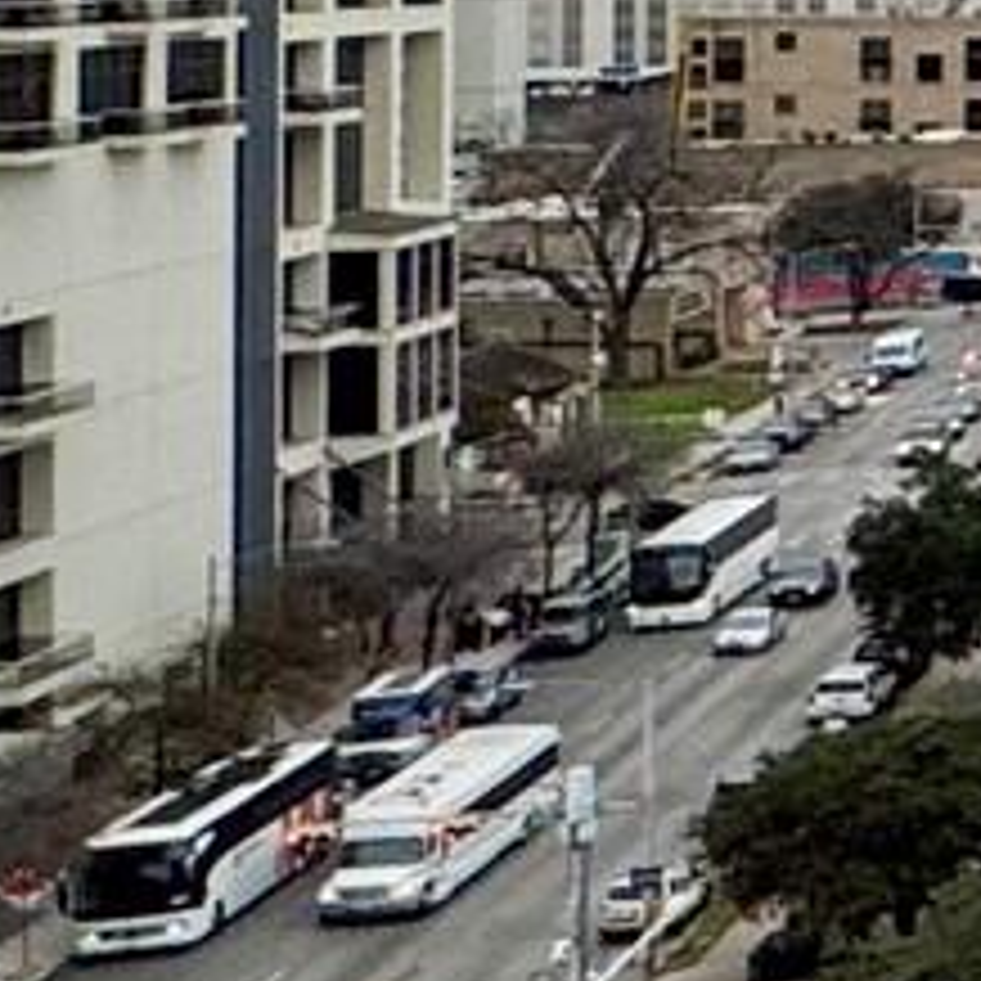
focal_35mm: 116
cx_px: 3766
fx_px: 3719
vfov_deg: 14.7
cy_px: -36
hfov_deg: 8.5
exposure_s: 1/495
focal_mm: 2.22
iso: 40
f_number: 2.2
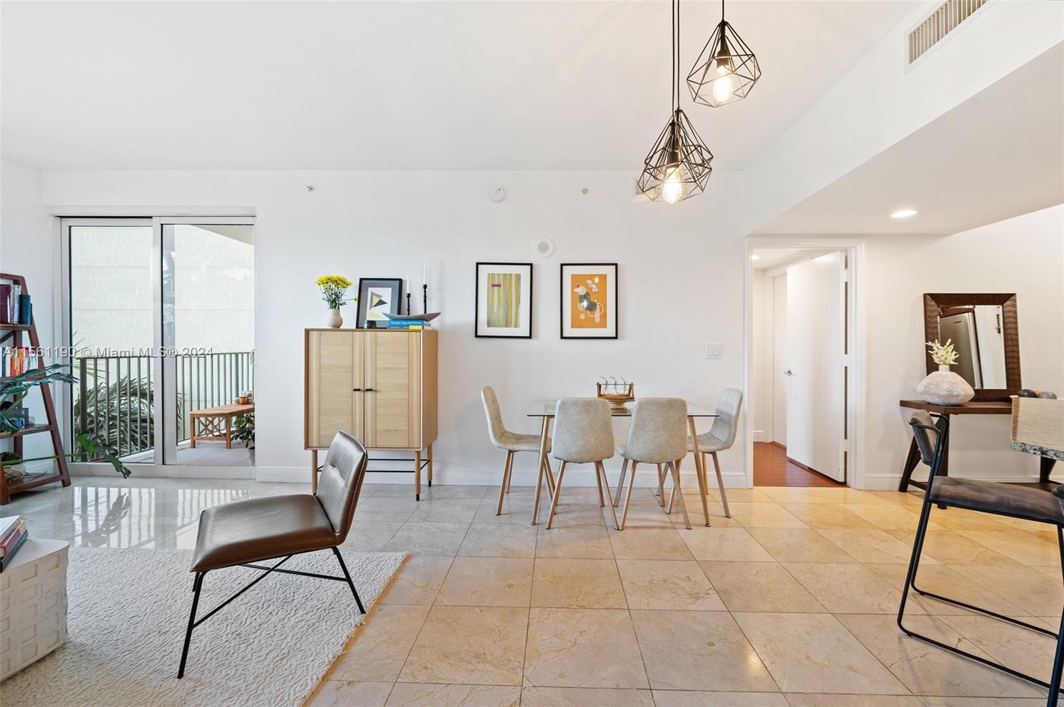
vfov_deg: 81.1
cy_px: 354
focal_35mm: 14
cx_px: 532
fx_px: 413
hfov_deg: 104.3
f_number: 8
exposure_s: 1/2.5
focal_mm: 14
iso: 200
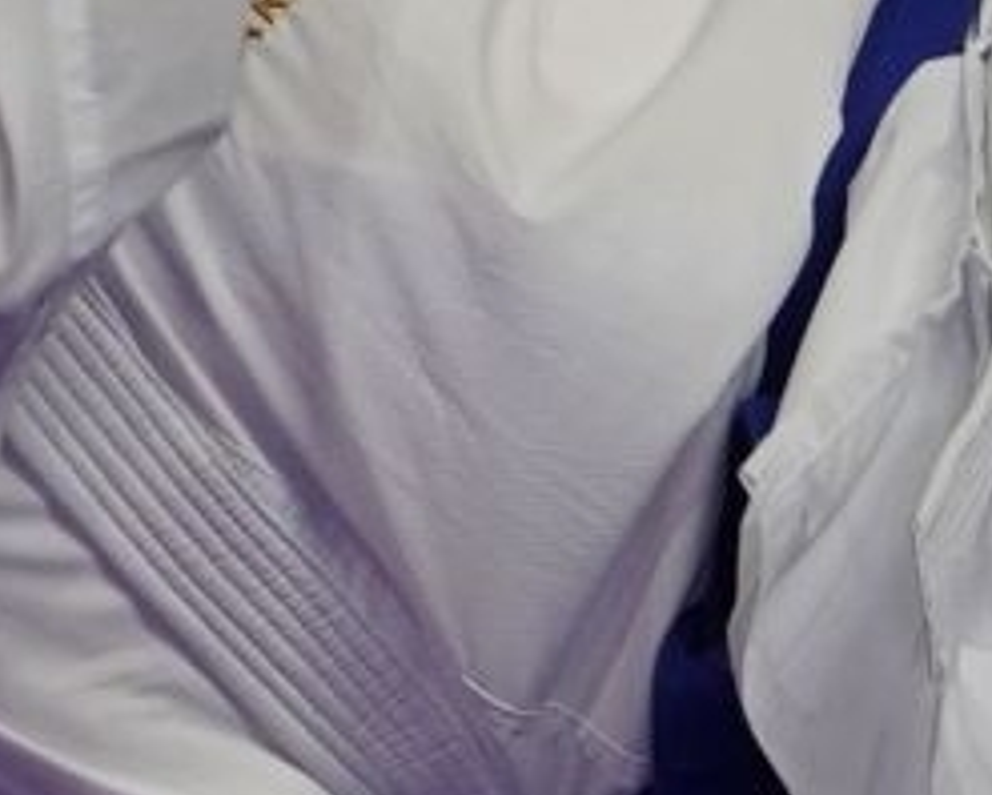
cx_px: 767
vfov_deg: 0.8
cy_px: 217
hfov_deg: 1.0
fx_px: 59676
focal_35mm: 2031
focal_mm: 198
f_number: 2.8
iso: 800
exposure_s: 1/1000
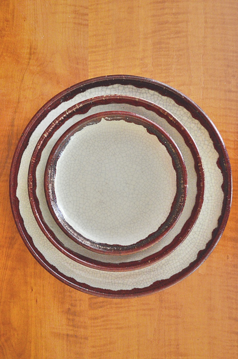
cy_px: 180
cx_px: 119
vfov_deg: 53.2
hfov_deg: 36.8
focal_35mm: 36
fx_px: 358
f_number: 4
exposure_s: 1/15
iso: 2500
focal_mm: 24
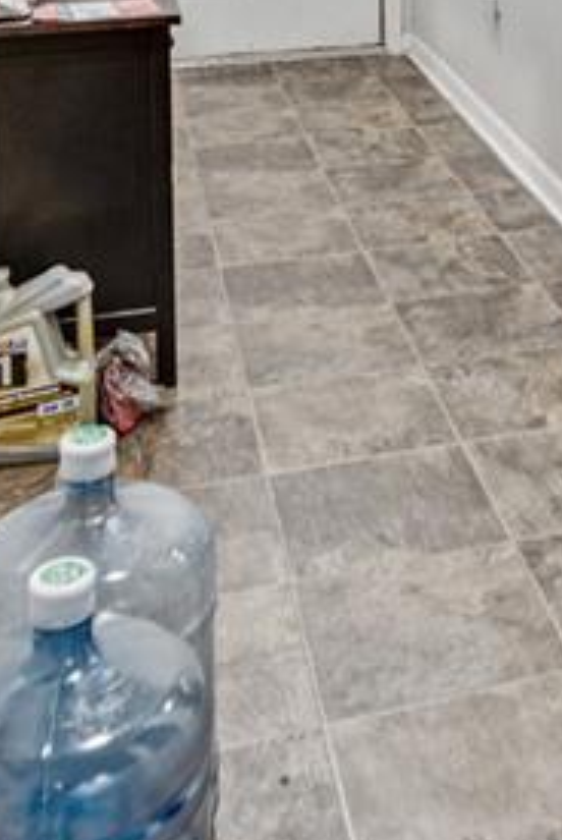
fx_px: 1425
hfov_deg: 21.0
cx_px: 646
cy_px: -287
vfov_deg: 27.0
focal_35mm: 61
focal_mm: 14
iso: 160
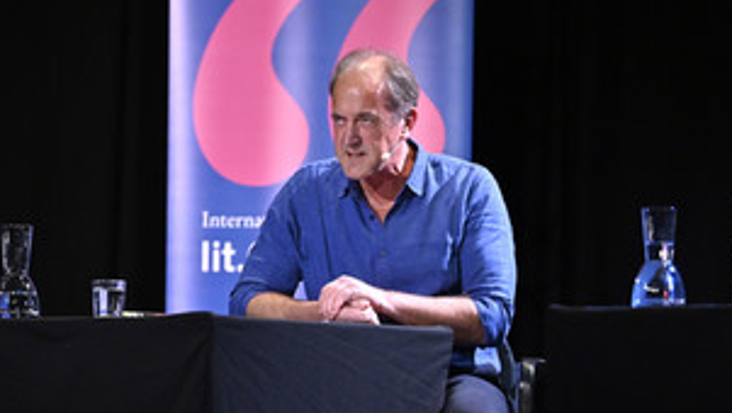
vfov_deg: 4.3
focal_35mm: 282
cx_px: 361
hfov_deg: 7.6
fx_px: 5479
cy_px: 304
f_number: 2.8
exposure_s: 1/320
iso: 2500
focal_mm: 180
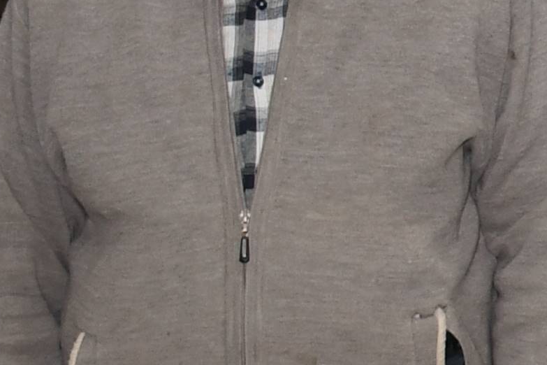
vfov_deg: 7.1
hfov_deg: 8.8
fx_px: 2917
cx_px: 1621
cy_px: 18
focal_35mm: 192
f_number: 3.5
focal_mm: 18
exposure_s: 1/60
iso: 250
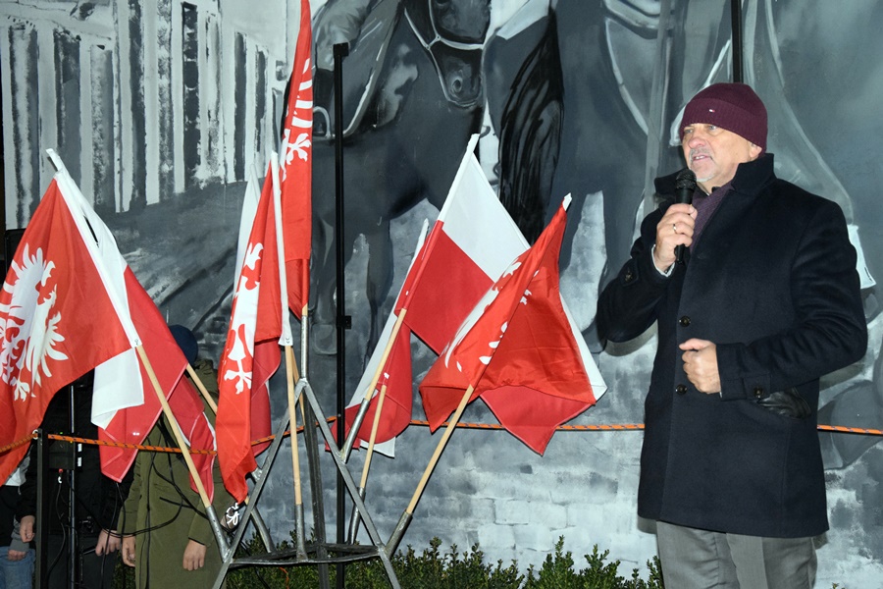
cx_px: 442
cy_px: 294
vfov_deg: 18.9
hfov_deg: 28.1
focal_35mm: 72
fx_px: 1766
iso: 3200
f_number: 4.8
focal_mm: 48
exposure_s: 1/60
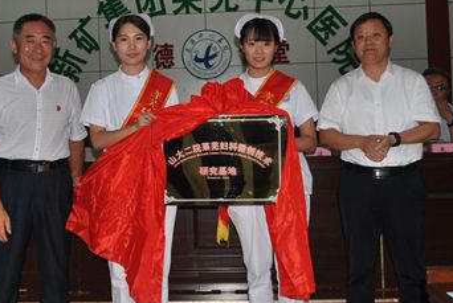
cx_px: 142
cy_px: 101
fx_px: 718
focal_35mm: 57
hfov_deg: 34.6
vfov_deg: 23.7
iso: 200
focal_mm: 26
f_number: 4.2
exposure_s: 1/60
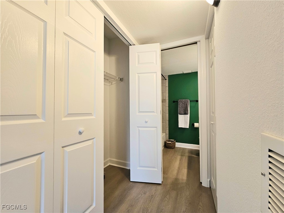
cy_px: 106
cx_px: 142
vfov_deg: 89.9
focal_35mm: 13
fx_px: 107
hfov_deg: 106.2
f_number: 2.2
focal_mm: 2.2
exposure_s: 1/60.2
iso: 100
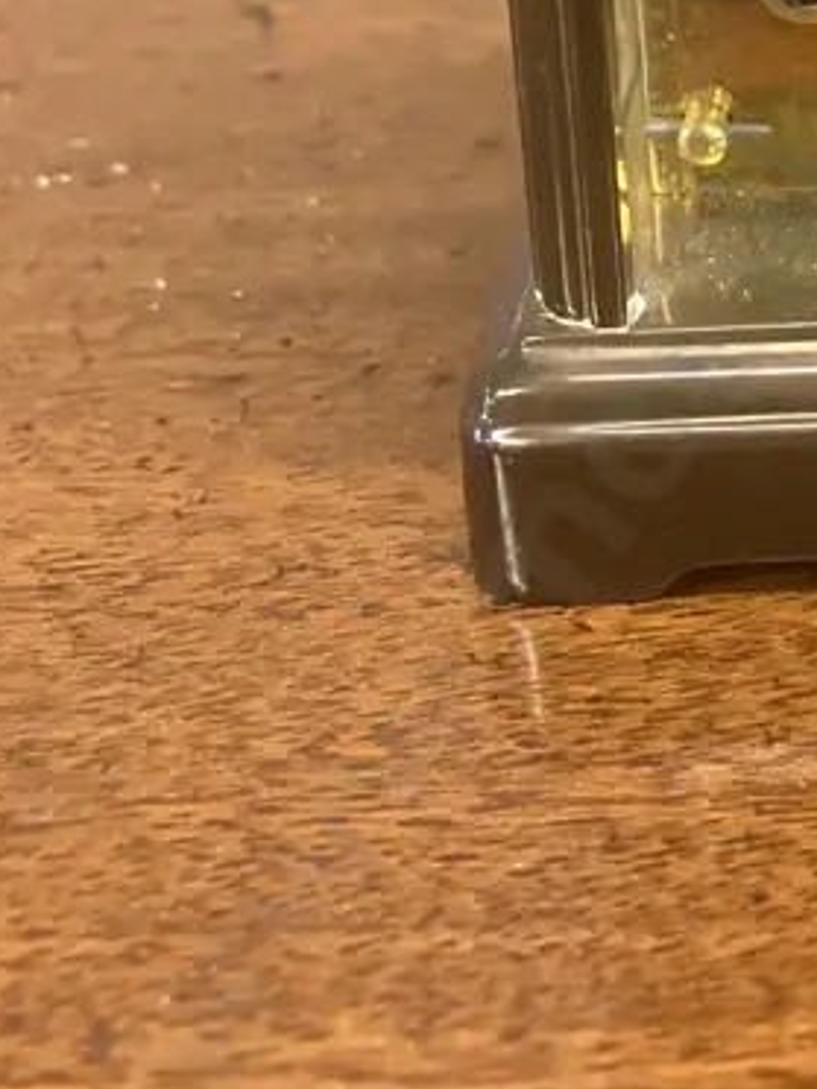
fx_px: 2423
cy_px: -120
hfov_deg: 17.9
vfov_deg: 23.7
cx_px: 1060
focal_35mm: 77
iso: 320
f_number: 1.8
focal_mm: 3.99
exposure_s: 1/50
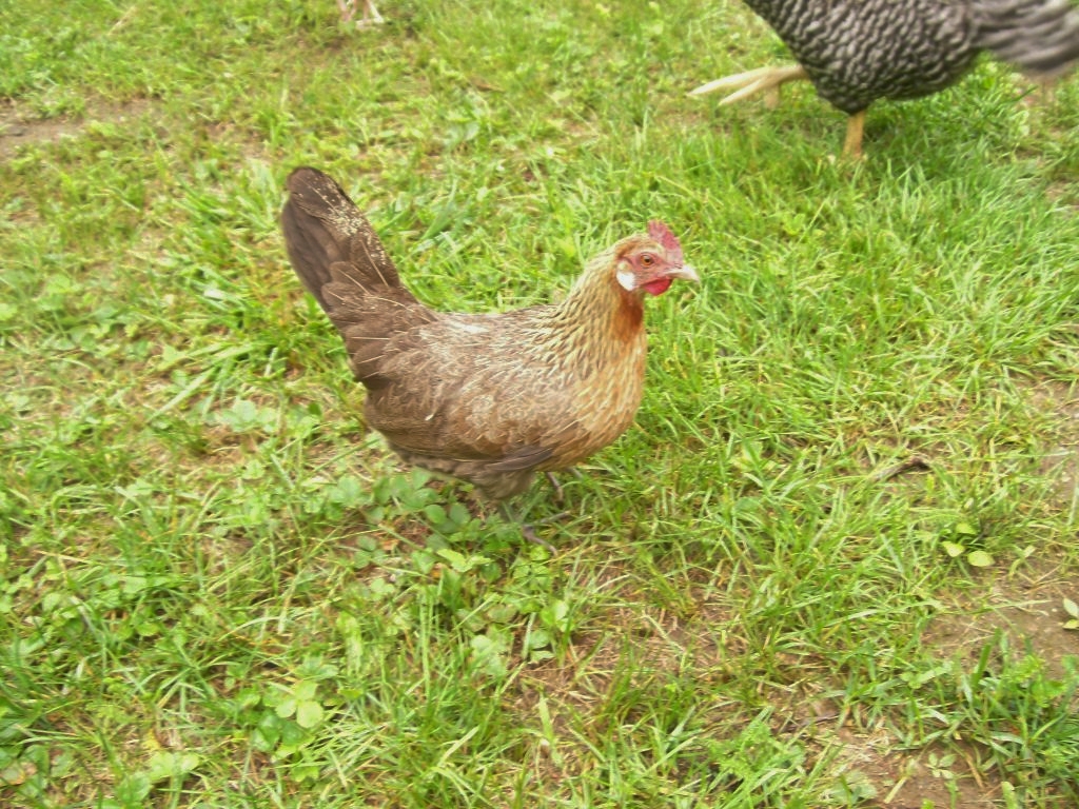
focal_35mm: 36
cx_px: 540
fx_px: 1122
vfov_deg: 39.7
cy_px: 404
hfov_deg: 51.4
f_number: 2.7
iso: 80
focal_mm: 6
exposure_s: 1/76
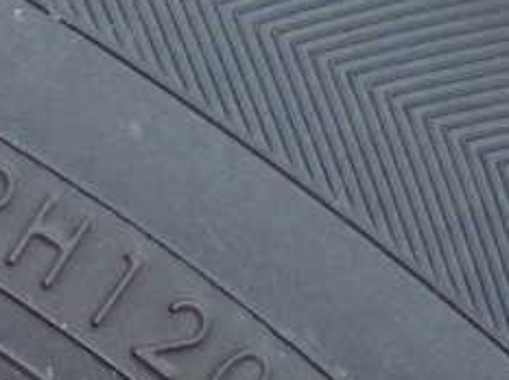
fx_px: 3788
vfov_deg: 5.7
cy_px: 236
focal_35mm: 258
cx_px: -85
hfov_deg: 7.6
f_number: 4.9
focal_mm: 18
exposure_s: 1/125
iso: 1250
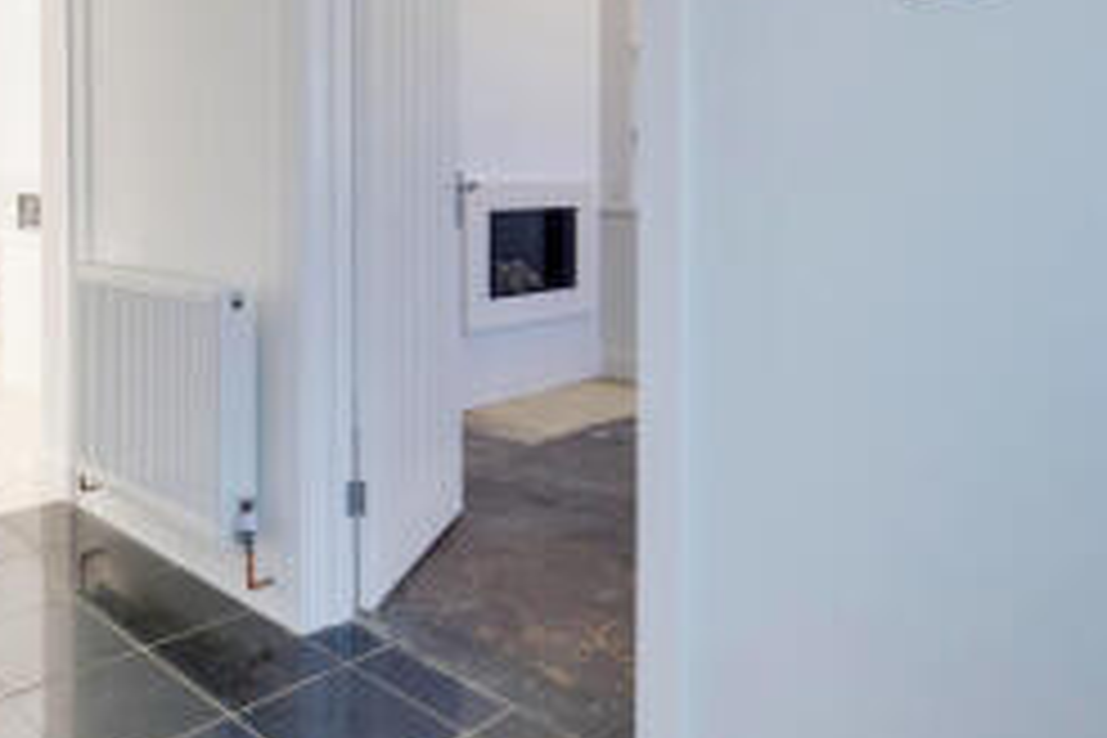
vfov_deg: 43.6
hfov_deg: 58.5
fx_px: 892
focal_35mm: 29
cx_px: 212
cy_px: 187
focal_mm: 10
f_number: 9
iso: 400
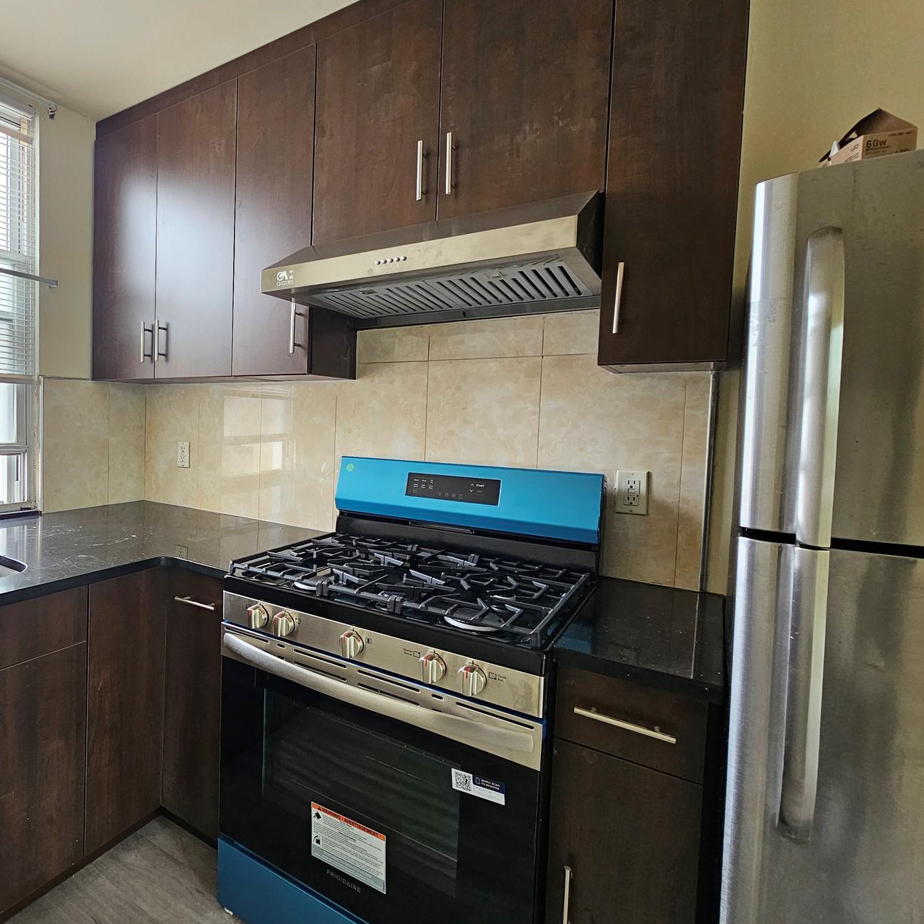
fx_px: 544
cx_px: 240
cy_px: 447
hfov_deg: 75.4
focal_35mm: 18
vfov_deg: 80.7
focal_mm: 2.2
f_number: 2.2
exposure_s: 1/60
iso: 125
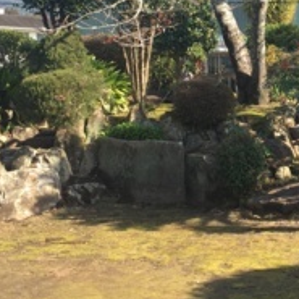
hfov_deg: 20.0
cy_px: 40
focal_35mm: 83
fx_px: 811
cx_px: 323
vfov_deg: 20.5
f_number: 2.2
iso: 32
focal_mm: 4.15
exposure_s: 1/408
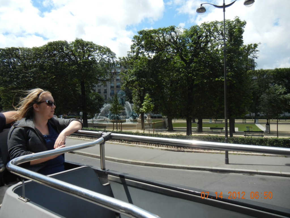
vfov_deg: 46.8
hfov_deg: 60.0
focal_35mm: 30
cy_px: 109
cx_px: 145
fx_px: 251
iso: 160
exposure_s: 1/344
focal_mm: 5.4
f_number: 7
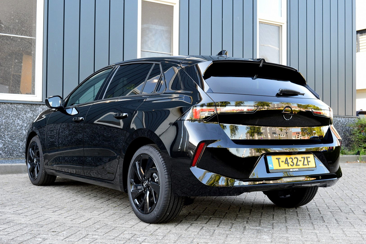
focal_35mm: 48
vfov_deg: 28.1
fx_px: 488
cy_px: 122
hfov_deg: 41.1
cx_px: 183
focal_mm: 32
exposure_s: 1/60
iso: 640
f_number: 8
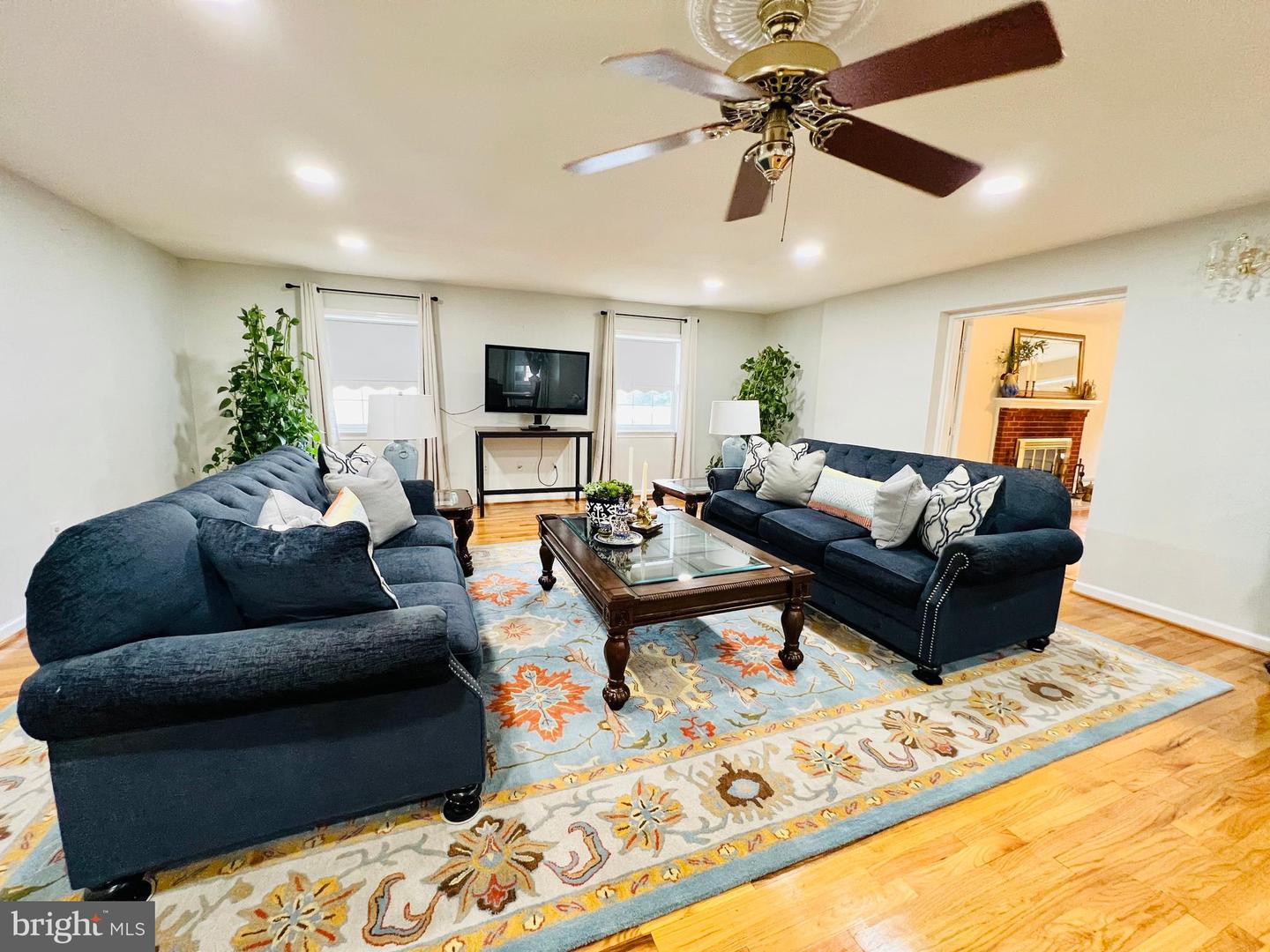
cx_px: 635
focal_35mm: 13
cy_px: 476
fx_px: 477
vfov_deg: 89.9
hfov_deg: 106.2
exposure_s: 1/60
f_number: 1.8
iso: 400
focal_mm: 1.57
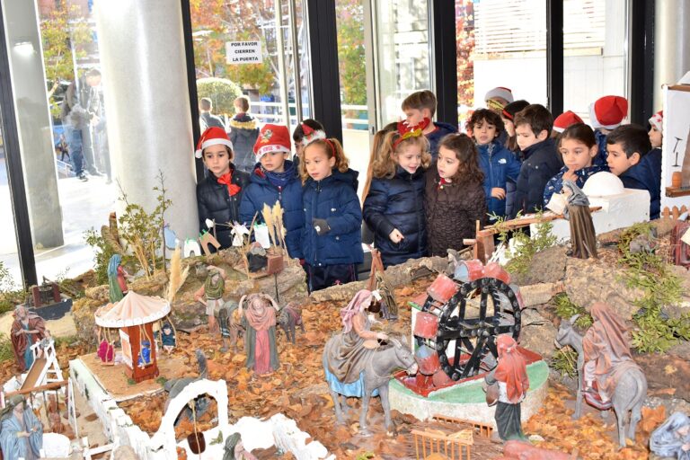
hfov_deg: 47.9
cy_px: 230
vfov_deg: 33.0
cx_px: 345
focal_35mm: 40
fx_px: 776
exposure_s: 1/125
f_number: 5.6
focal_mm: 27
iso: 560
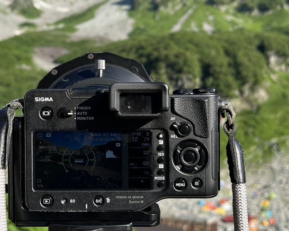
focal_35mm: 43
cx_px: 104
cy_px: 76
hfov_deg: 42.5
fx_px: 368
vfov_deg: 34.6
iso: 50
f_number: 1.5
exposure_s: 1/1344
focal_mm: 5.7
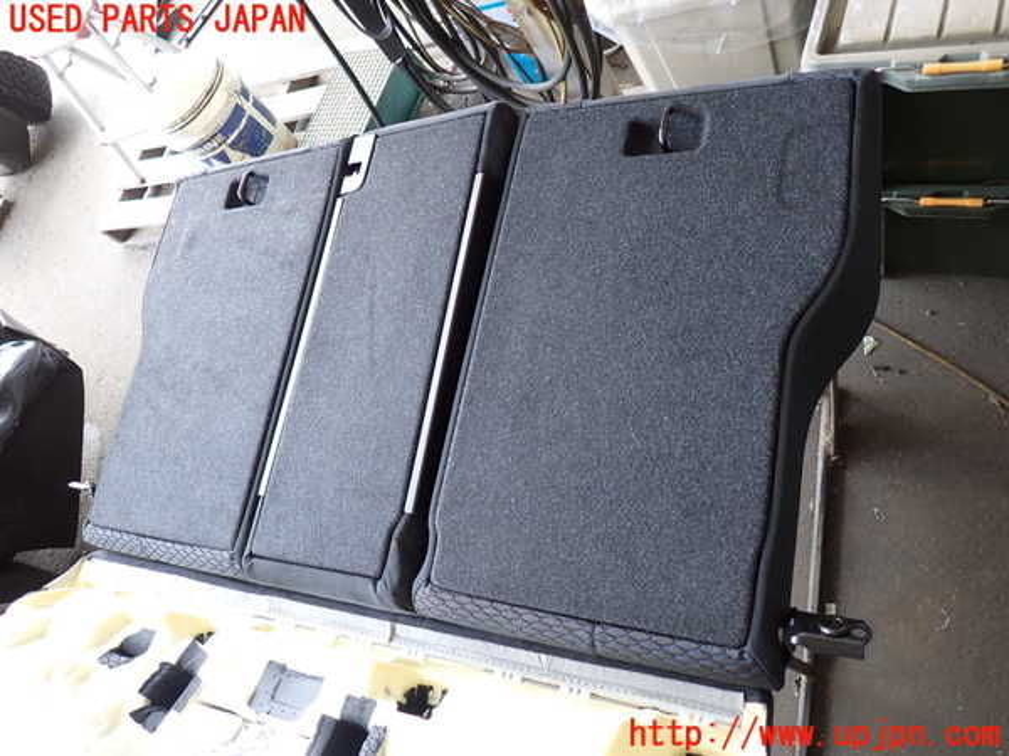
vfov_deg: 54.9
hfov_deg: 69.4
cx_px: 504
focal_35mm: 25
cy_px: 378
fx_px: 729
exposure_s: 1/50
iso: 200
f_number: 2
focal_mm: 4.5
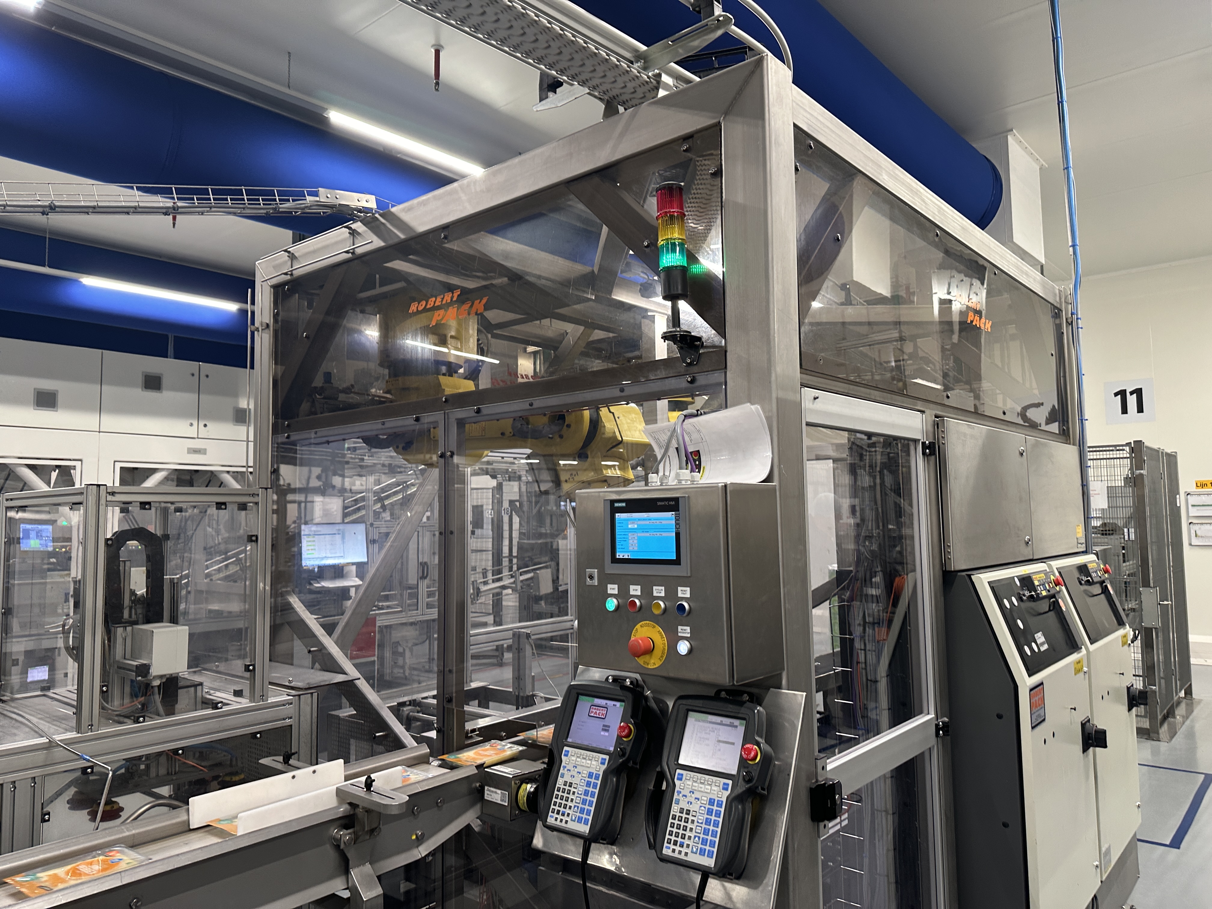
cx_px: 606
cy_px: 454
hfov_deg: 71.6
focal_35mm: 24
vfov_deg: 56.8
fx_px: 840
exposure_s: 1/50
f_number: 1.78
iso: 160
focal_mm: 6.86
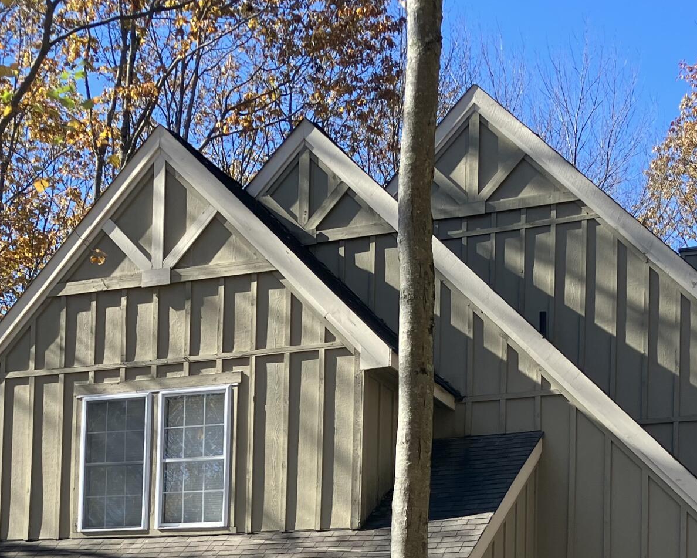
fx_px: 1424
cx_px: 302
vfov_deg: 21.0
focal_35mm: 69
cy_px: 630
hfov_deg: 27.5
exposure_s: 1/481
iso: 32
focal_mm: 3.99
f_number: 1.8
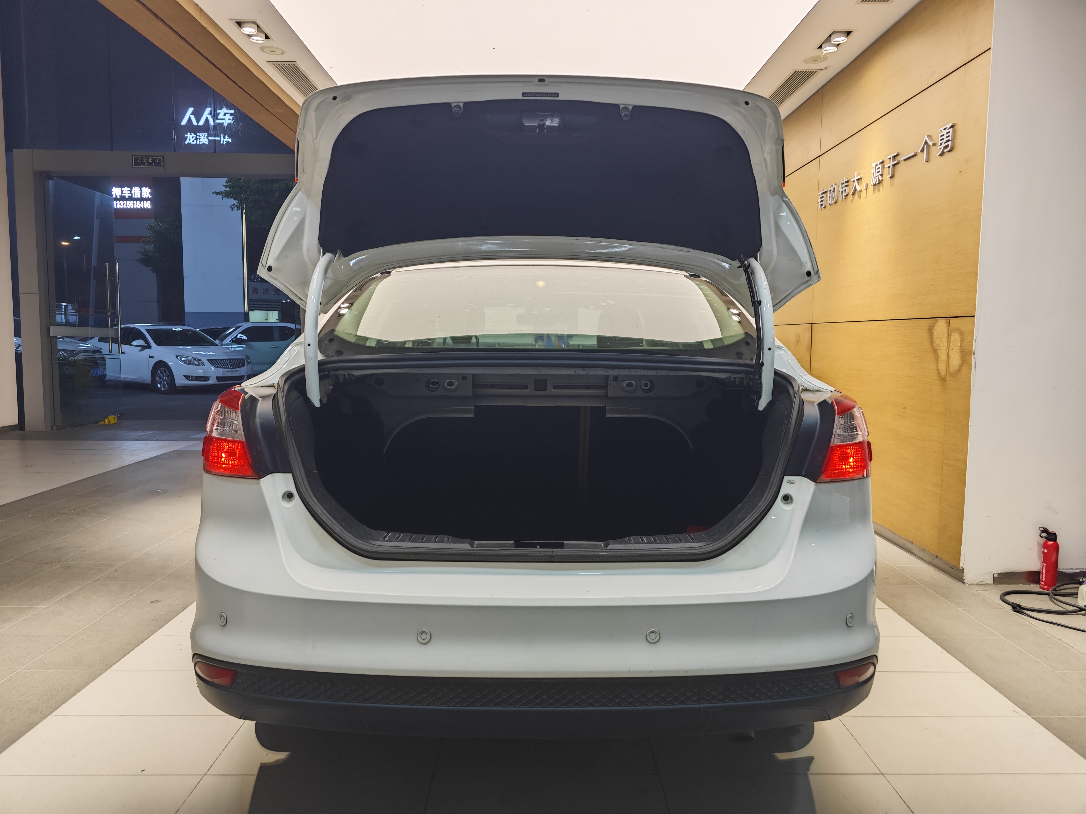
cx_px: 543
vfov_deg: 58.9
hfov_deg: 73.9
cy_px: 407
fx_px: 722
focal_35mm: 23
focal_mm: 8.7
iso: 400
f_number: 1.9
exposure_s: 1/50.7
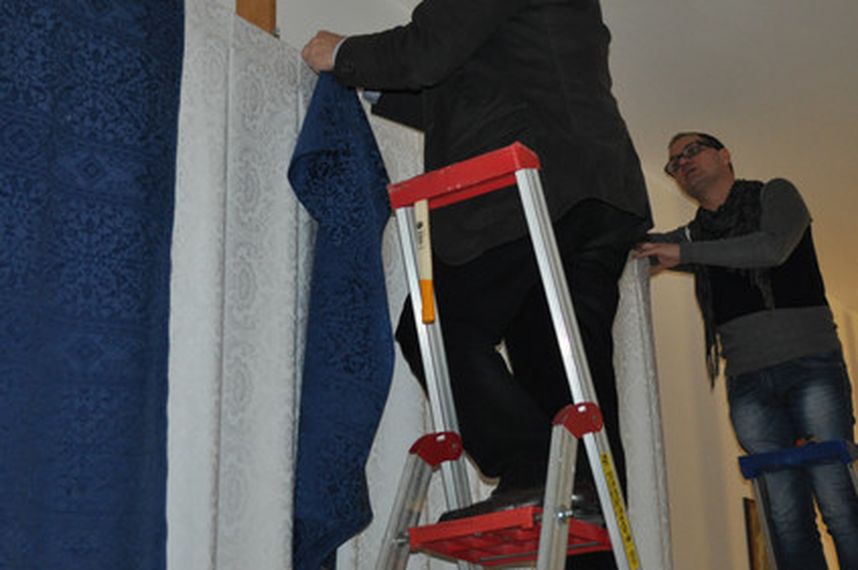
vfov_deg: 22.9
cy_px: 204
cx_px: 418
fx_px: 1405
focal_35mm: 59
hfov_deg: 34.0
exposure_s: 1/60
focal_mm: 26
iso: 800
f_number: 4.2
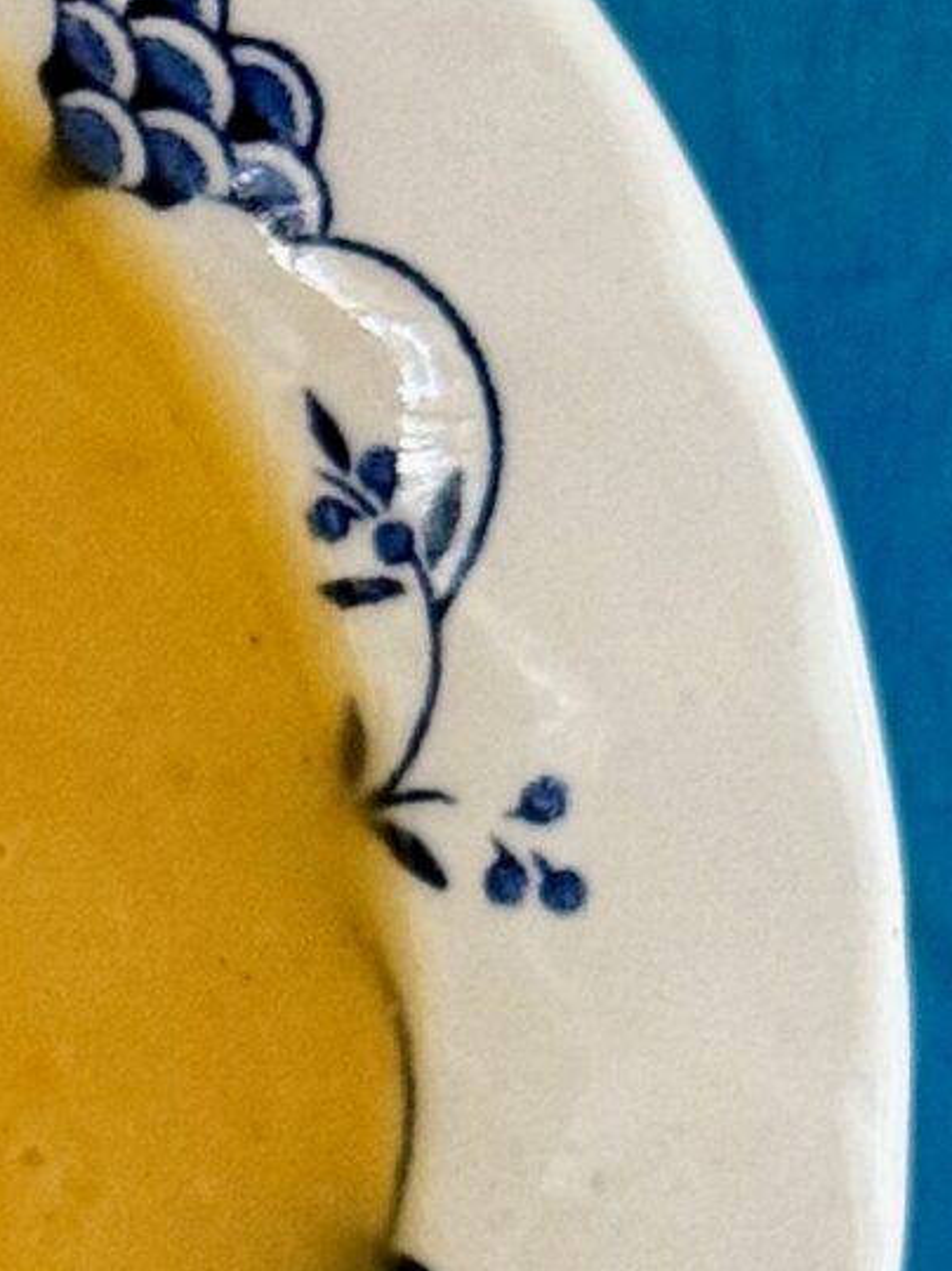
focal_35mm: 228
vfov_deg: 8.7
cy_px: 1163
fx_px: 8364
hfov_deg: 6.3
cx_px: -1039
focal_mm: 6.76
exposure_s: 1/50
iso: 250
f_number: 1.78
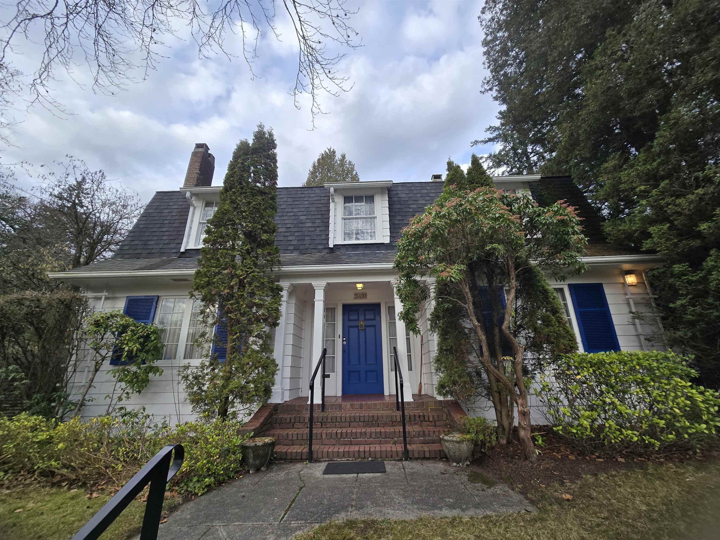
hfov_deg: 106.2
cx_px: 360
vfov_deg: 89.9
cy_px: 270
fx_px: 270
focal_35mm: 13
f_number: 2.2
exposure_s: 1/417
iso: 50
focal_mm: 2.2
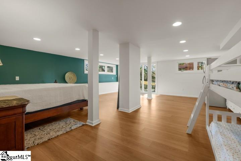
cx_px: 120
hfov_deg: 96.7
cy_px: 80
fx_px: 107
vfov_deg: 73.8
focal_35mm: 16
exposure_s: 1/3
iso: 200
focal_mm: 16
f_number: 8
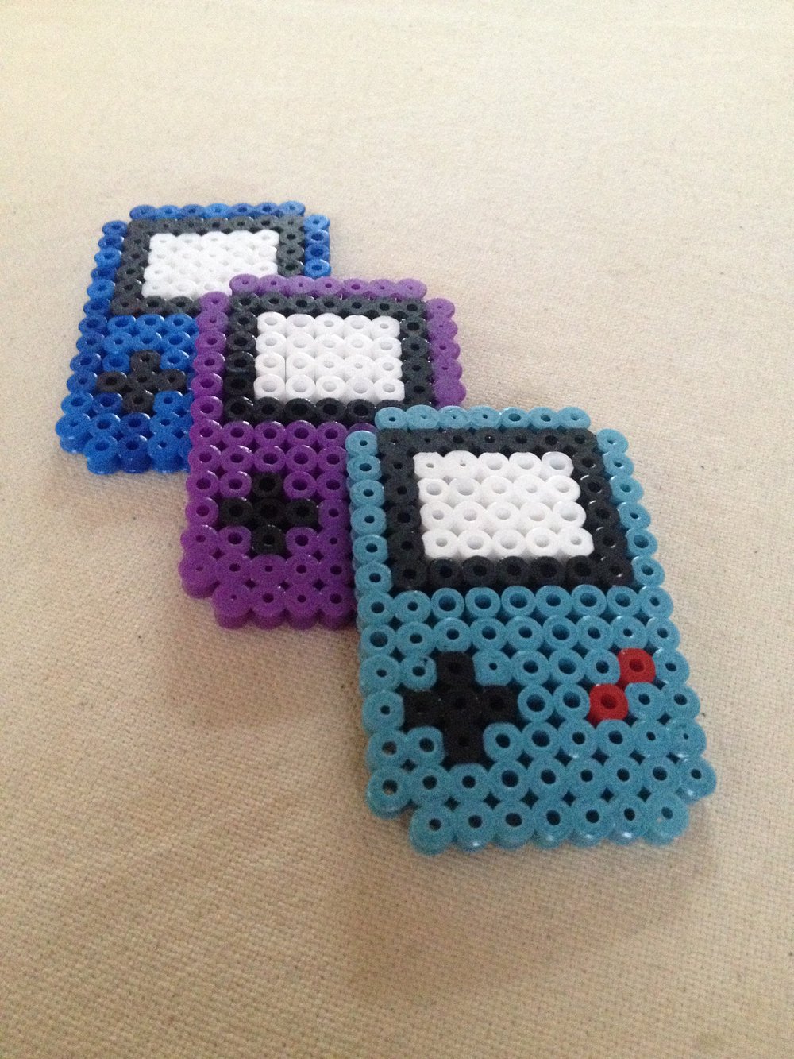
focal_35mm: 35
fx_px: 1070
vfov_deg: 52.6
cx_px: 397
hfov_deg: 40.7
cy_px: 530
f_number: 2.4
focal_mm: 4.28
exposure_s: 1/15
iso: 640
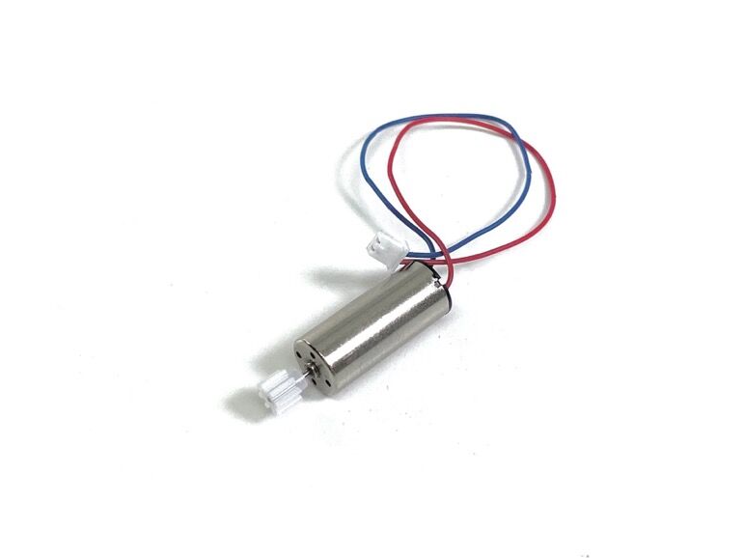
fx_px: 580
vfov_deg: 51.4
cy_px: 283
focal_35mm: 27
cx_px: 382
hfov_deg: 65.3
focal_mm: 4.25
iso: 32
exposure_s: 1/529
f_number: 1.8
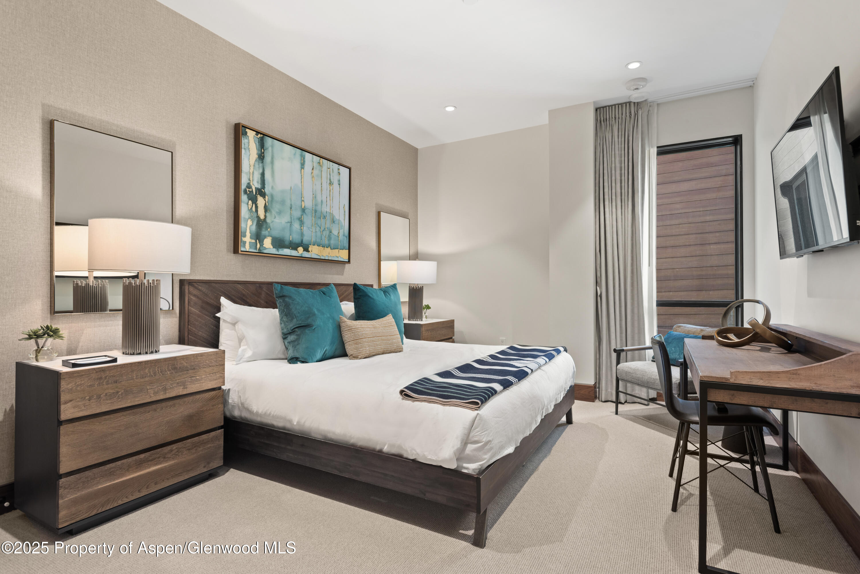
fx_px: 454
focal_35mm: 19
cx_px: 430
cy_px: 287
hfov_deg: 86.9
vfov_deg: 64.6
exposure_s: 1/2.5
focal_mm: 19
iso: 400
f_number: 7.1
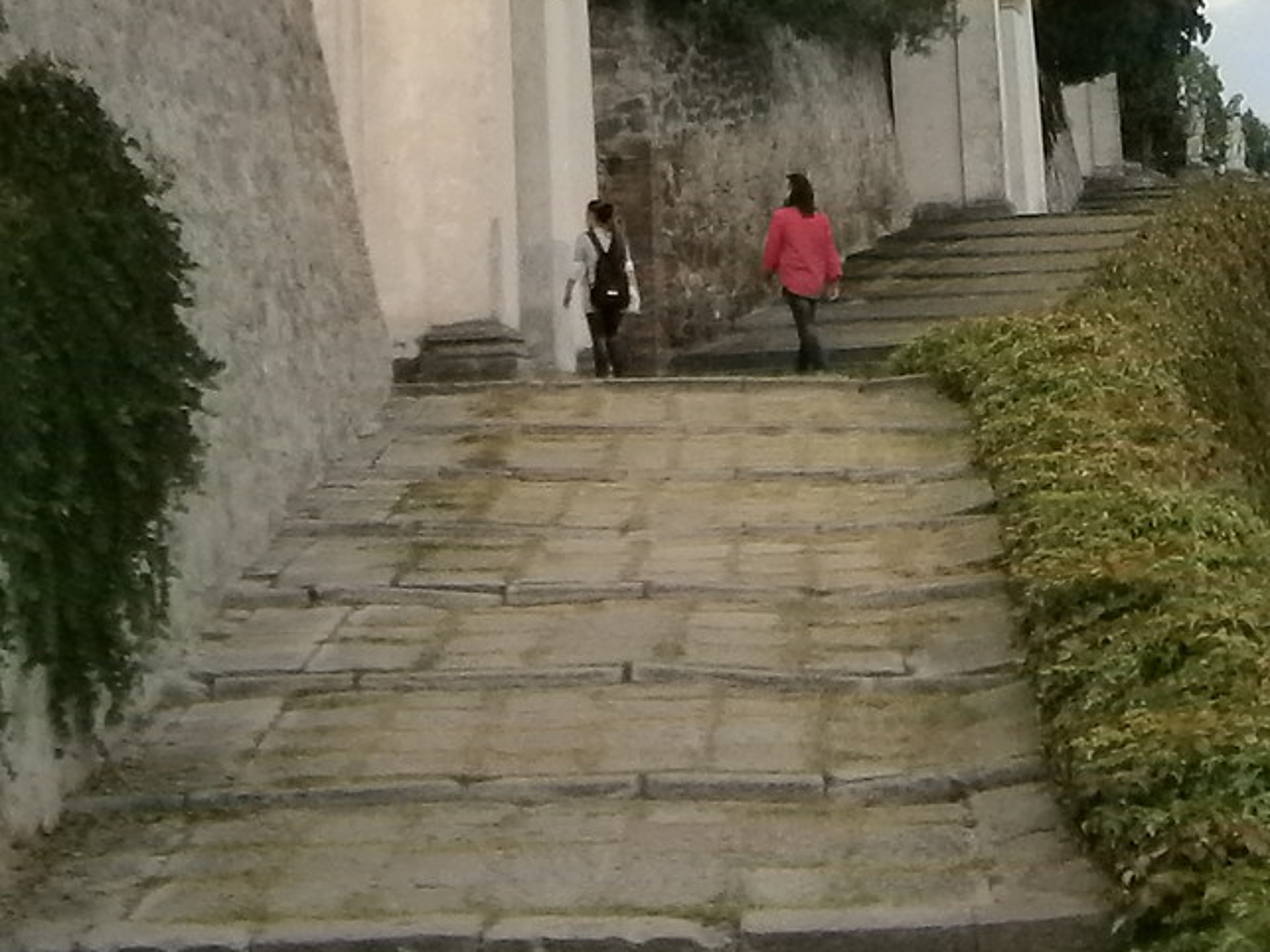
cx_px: 660
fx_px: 3558
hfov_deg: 20.2
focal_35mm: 97
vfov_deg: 14.4
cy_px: -414
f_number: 2.8
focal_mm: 4.7
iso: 80
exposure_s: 1/800
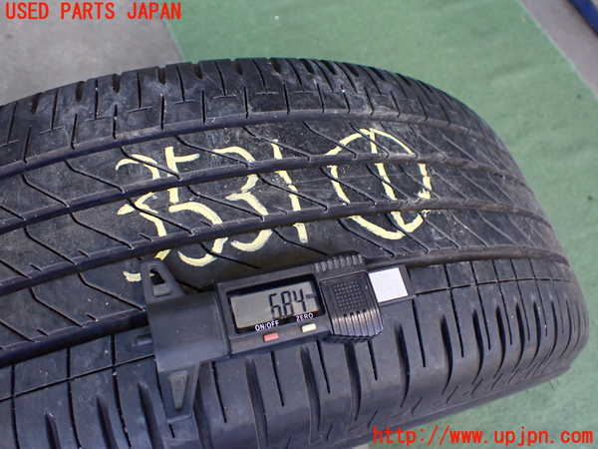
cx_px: 299
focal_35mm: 30
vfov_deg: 46.8
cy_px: 224
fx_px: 518
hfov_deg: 60.0
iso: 500
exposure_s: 1/125
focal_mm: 5.4
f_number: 2.3
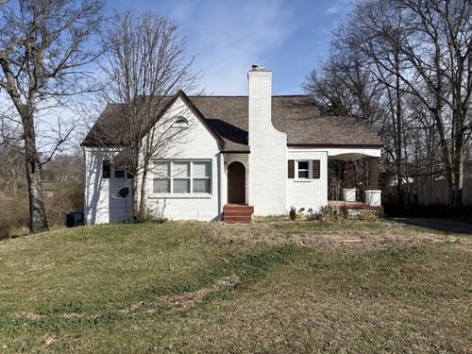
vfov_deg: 53.1
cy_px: 177
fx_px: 355
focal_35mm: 26
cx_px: 236
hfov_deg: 67.3
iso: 50
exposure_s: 1/4608
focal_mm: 5.96
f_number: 1.6
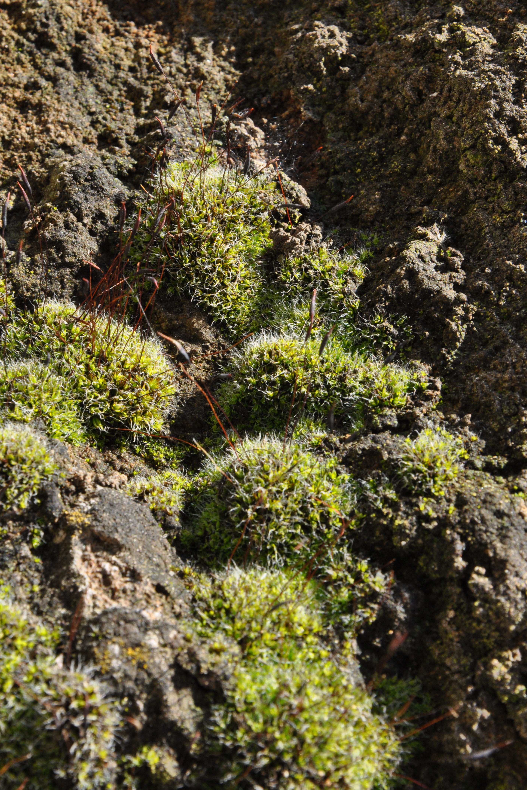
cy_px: 397
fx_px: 3480
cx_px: 263
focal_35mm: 159
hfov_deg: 8.7
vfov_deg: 13.0
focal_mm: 105
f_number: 18
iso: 640
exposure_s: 1/125
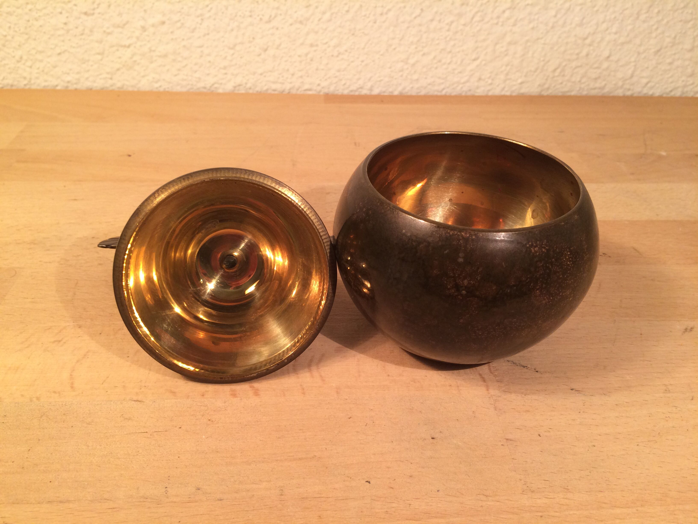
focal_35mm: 29
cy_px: 262
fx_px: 585
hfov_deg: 61.7
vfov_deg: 48.2
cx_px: 349
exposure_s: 1/33
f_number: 2.2
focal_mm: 4.15
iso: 64
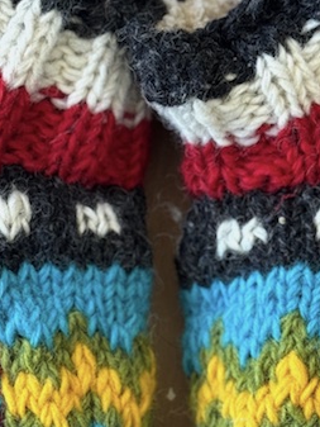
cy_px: 319
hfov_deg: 10.5
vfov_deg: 13.8
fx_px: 1749
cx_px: 171
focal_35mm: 142
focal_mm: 6.76
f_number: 1.78
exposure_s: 1/121
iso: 80
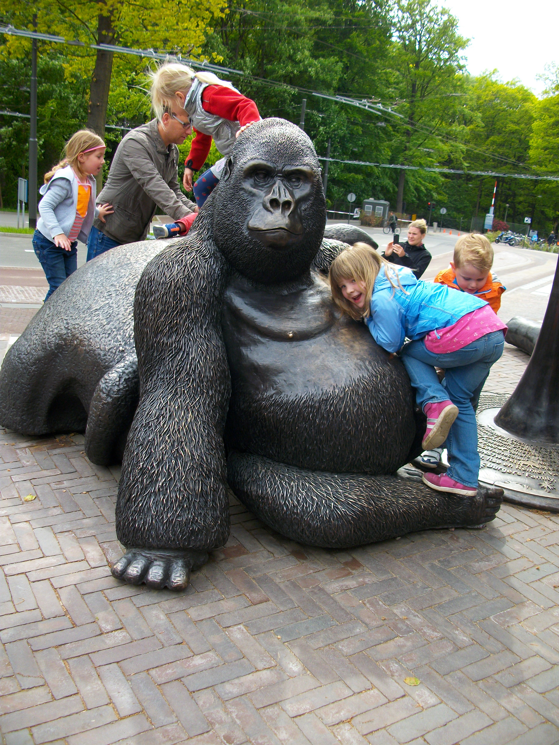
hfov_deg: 41.8
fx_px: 732
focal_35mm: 34
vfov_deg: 54.0
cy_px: 372
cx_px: 280
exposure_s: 1/295
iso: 80
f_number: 2.9
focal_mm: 5.7
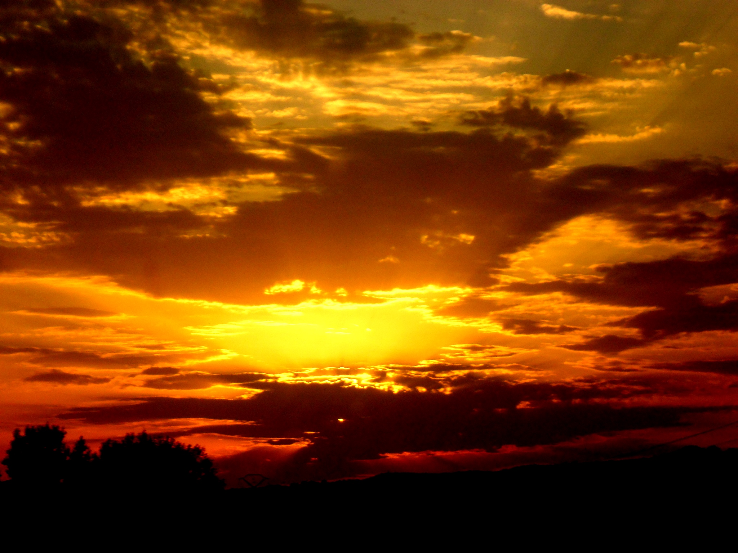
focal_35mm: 117
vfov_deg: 12.7
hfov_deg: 16.8
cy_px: 276
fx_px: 2494
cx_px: 369
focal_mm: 21
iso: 100
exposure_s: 1/350
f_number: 5.4
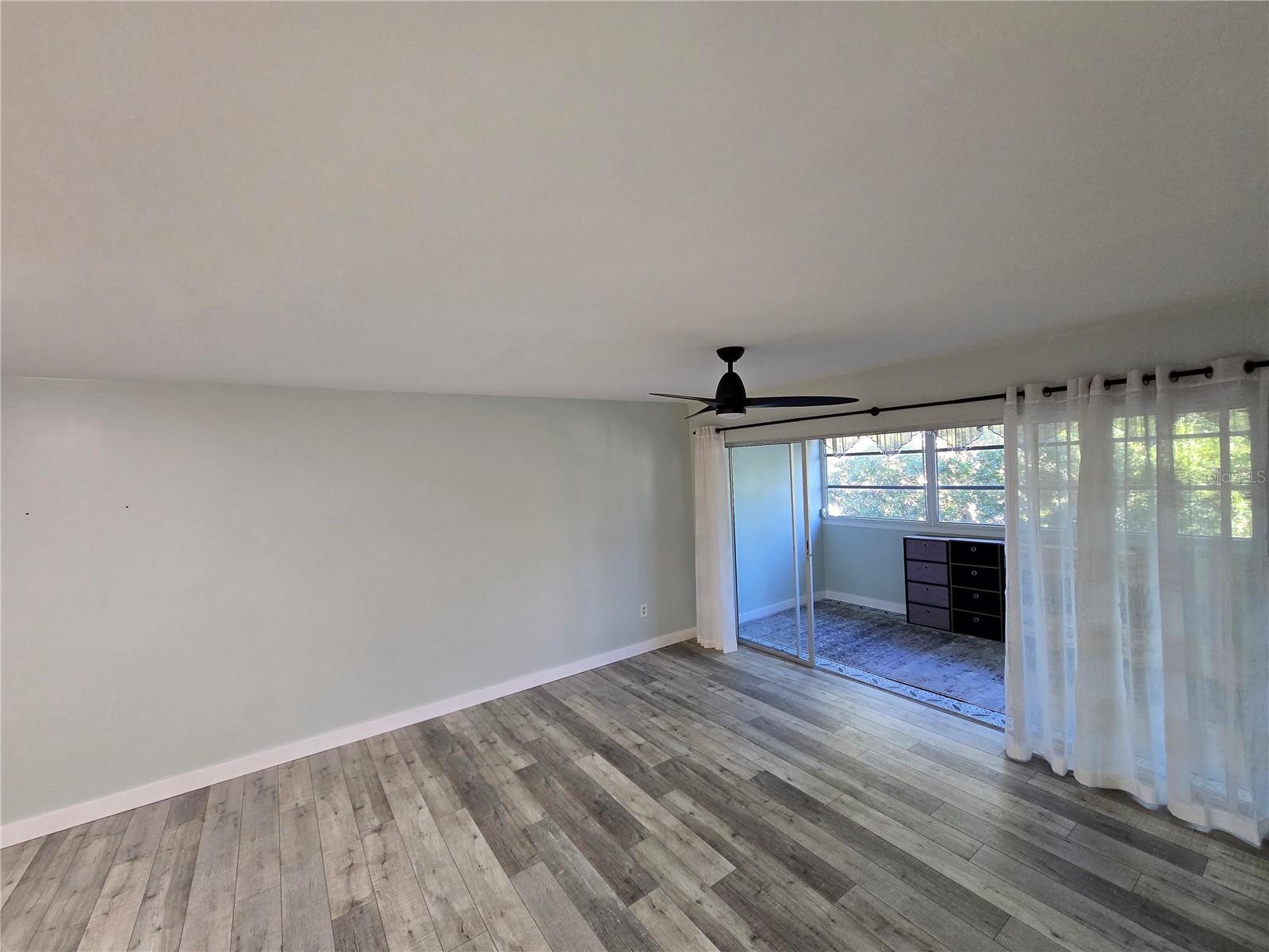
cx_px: 634
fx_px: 477
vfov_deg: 89.9
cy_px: 476
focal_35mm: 13
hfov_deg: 106.2
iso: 200
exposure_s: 1/60
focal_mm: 2.2
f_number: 2.2
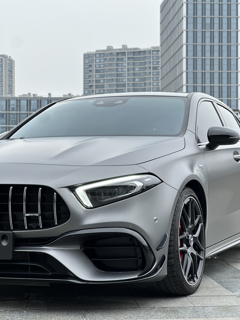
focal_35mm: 77
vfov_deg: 25.3
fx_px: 712
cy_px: 160
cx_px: 120
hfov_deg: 19.1
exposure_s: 1/206
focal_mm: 9
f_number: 2.8
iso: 25
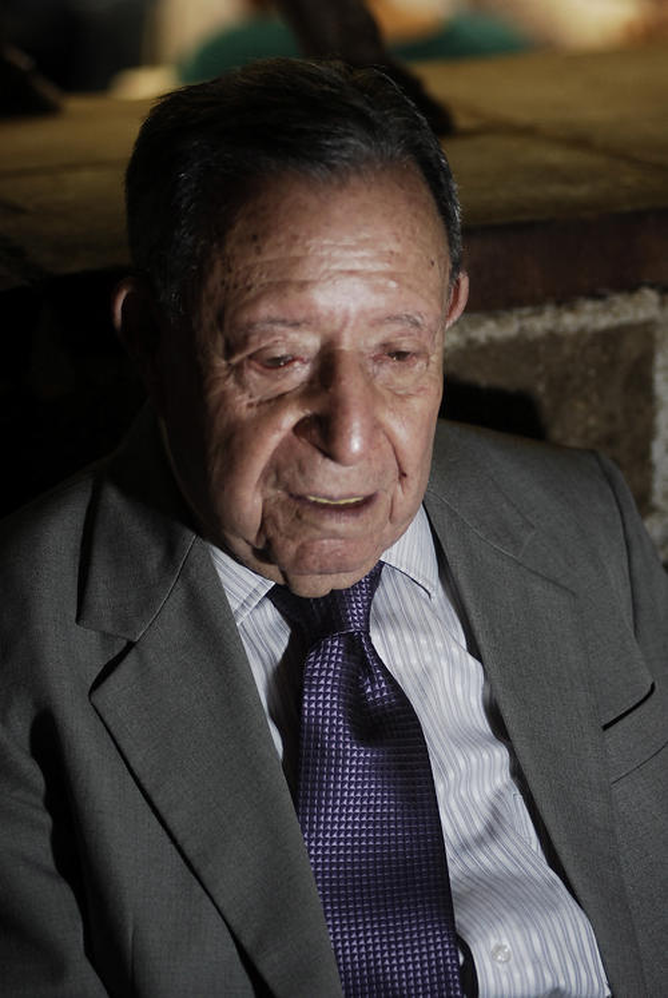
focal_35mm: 138
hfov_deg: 10.0
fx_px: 3830
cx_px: 334
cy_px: 499
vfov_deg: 14.8
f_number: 2.8
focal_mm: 92
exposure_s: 1/25
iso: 400
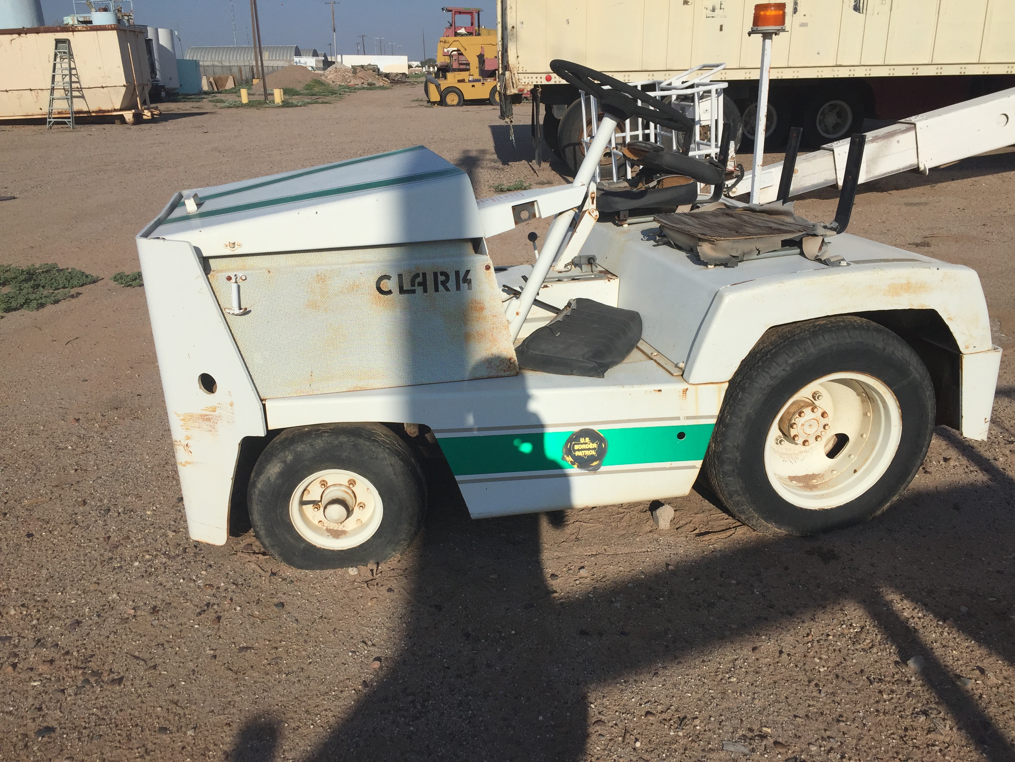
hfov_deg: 61.7
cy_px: 381
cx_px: 508
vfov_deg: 48.2
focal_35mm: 29
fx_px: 850
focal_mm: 4.15
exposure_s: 1/5650
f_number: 2.2
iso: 32
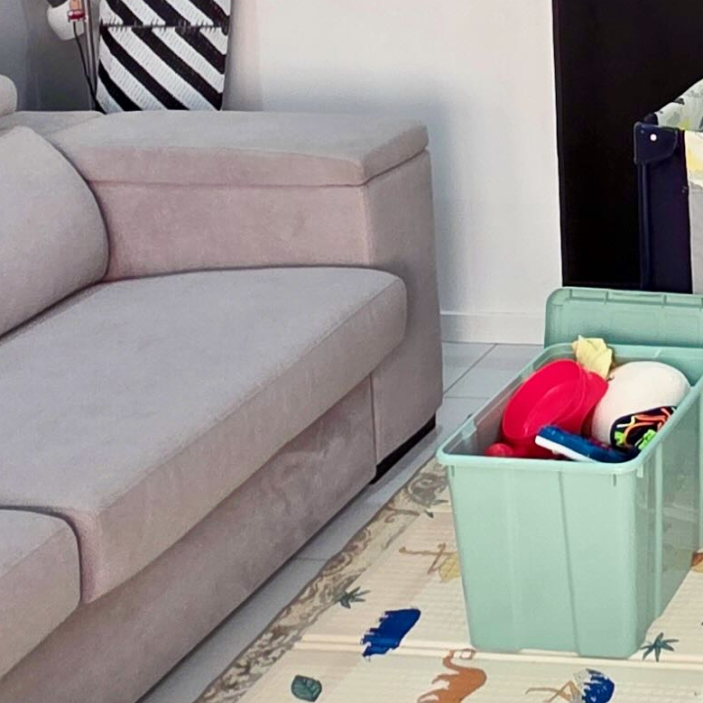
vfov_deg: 26.1
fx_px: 1356
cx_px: 1092
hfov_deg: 22.8
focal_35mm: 59
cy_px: -132
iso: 160
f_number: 1.9
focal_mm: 2.2
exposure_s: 1/100
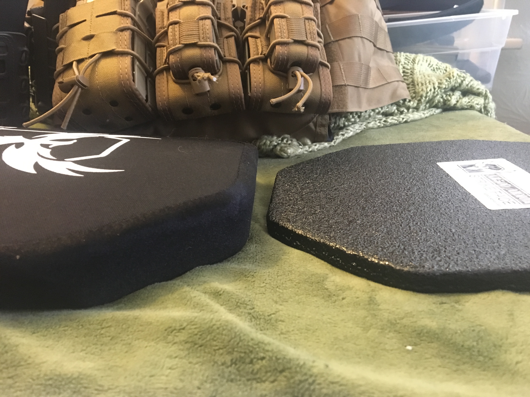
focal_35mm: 29
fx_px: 444
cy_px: 198
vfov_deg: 48.2
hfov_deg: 61.7
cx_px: 265
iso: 250
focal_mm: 4.15
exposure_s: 1/15
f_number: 2.2
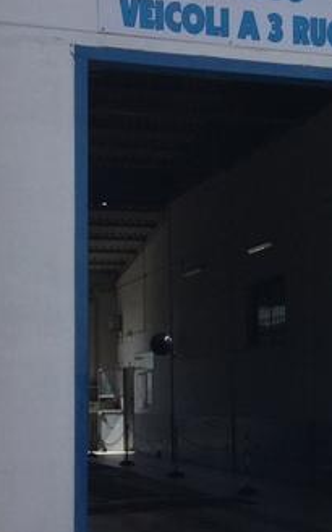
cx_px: 322
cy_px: 298
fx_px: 1161
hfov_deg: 16.0
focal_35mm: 80
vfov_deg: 25.8
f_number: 2.4
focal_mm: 3.3
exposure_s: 1/1773
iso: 25
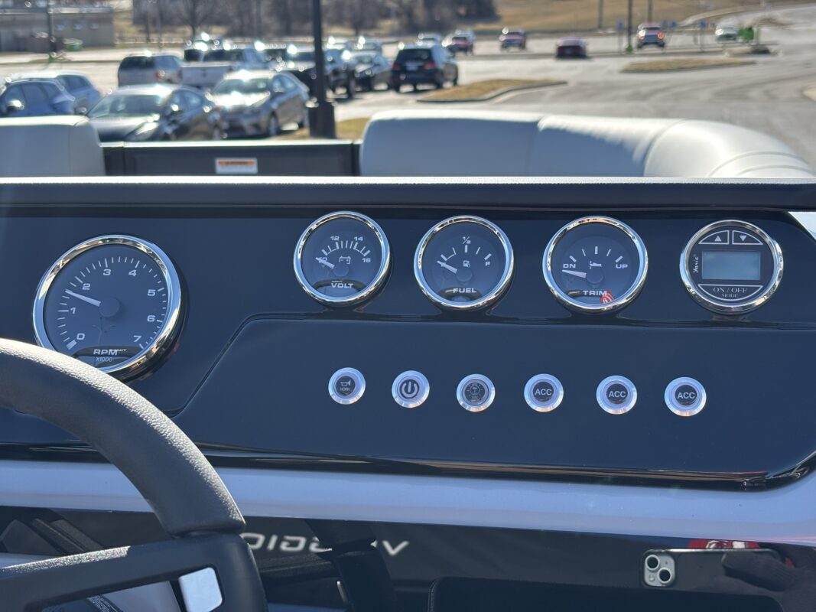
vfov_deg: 28.0
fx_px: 1226
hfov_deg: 36.8
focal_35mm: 52
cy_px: 306
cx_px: 408
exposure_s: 1/732
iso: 32
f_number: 1.6
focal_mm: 5.96
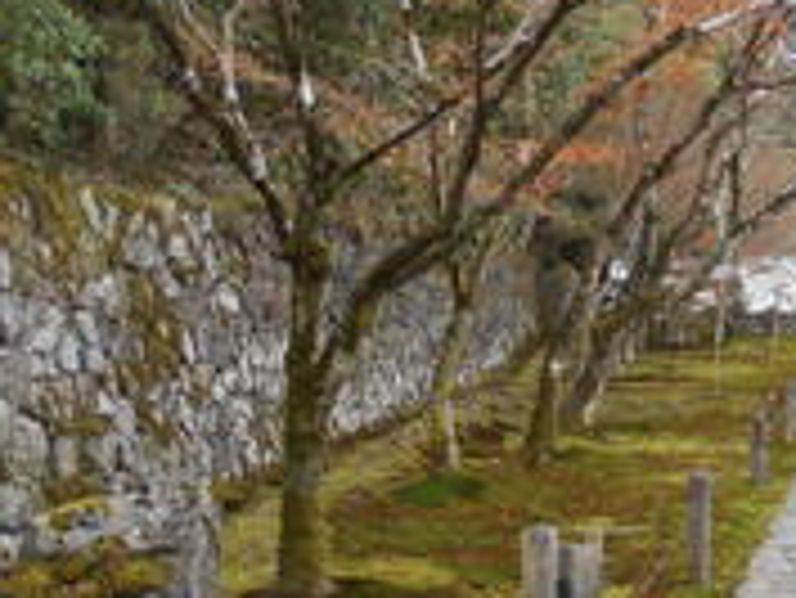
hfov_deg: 27.8
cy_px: 335
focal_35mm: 63
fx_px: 1450
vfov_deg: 23.3
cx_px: 890
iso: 200
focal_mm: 4.6
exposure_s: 1/250
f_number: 3.2
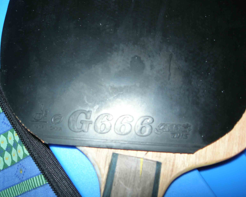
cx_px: 118
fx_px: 291
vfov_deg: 37.3
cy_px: 98
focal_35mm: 40
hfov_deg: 45.8
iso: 64
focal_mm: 7.8
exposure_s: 1/60.1
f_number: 2.8
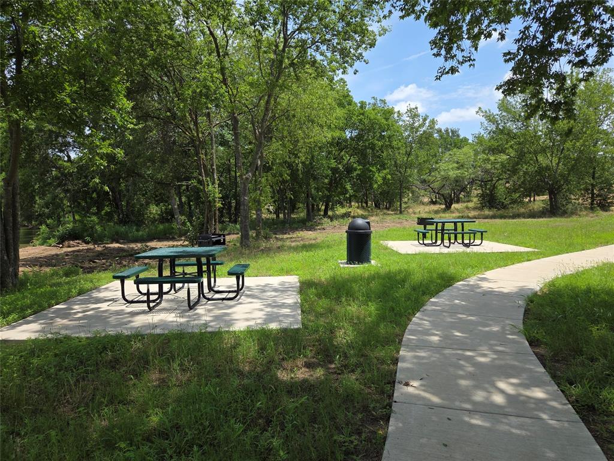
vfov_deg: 58.9
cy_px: 230
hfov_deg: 73.9
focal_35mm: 23
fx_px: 408
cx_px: 307
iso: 80
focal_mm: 5.4
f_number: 1.8
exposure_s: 1/3657
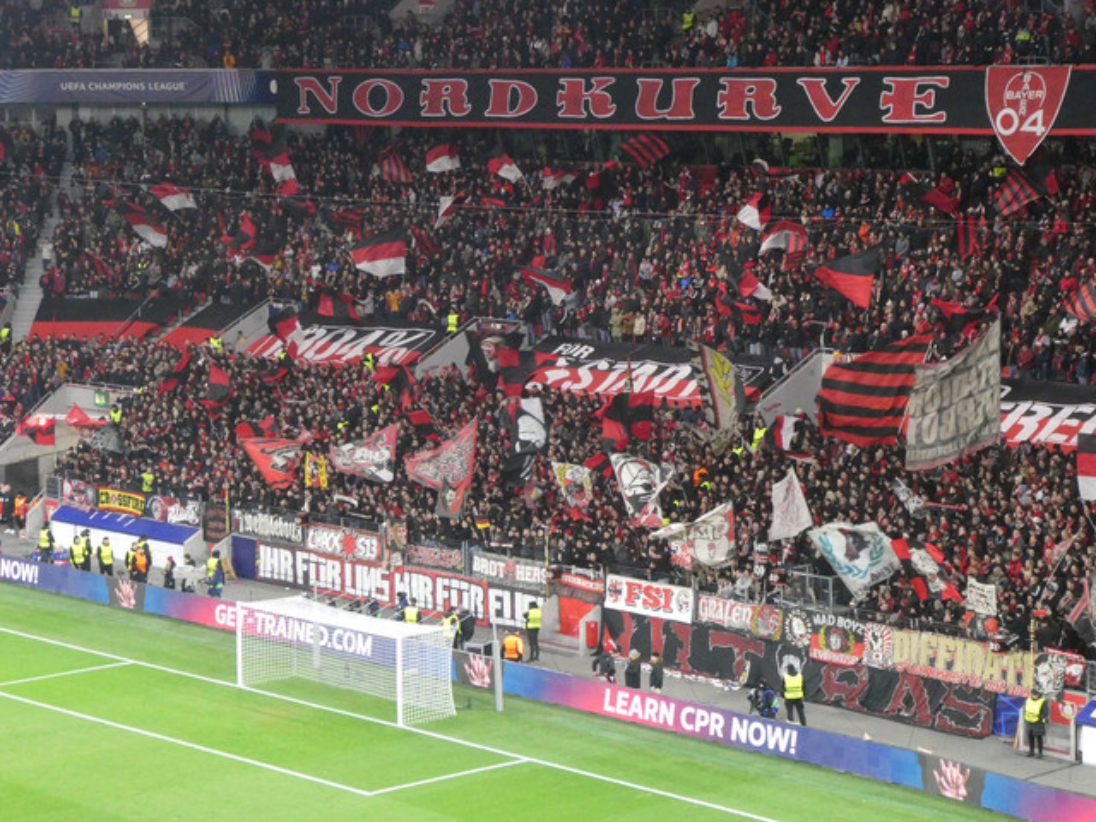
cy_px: 411
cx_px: 548
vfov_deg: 16.4
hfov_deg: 21.8
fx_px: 2850
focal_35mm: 90
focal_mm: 16.1
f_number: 4.9
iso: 1000
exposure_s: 1/80
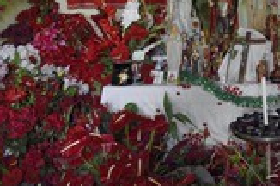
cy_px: -43
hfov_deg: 27.8
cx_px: 349
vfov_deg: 20.3
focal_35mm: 62
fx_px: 481
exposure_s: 1/40
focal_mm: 24
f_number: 5.6
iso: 800
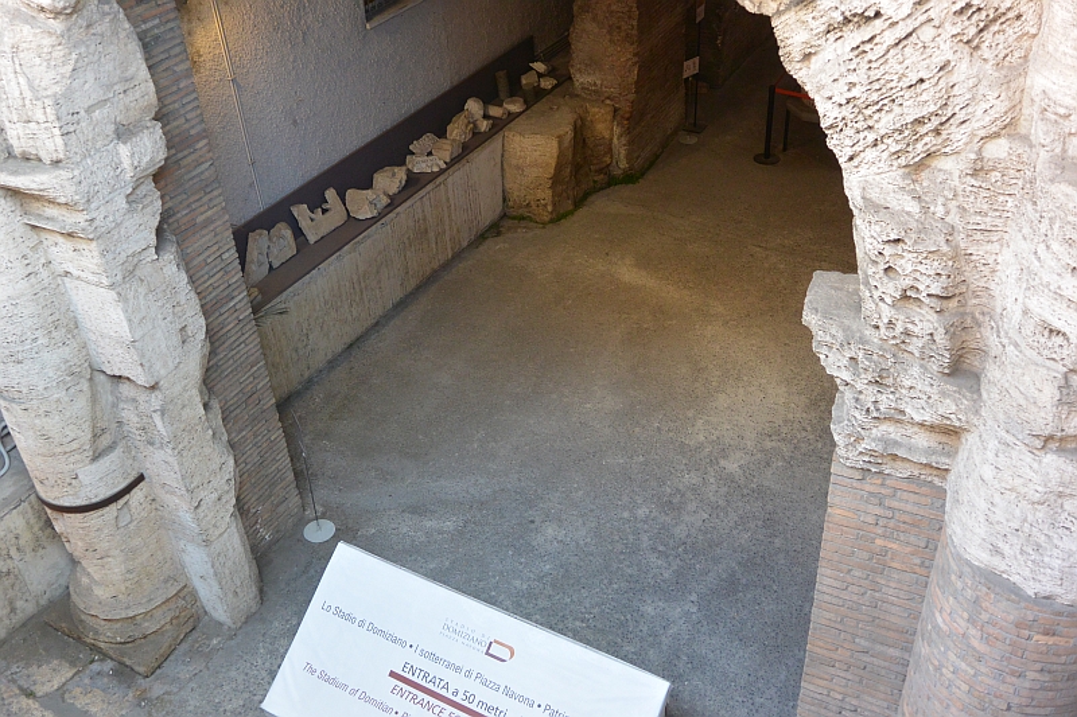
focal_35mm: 35
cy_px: 358
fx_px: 1047
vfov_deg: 37.8
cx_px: 538
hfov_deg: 54.4
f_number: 4
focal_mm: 13.1
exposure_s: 1/100
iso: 400
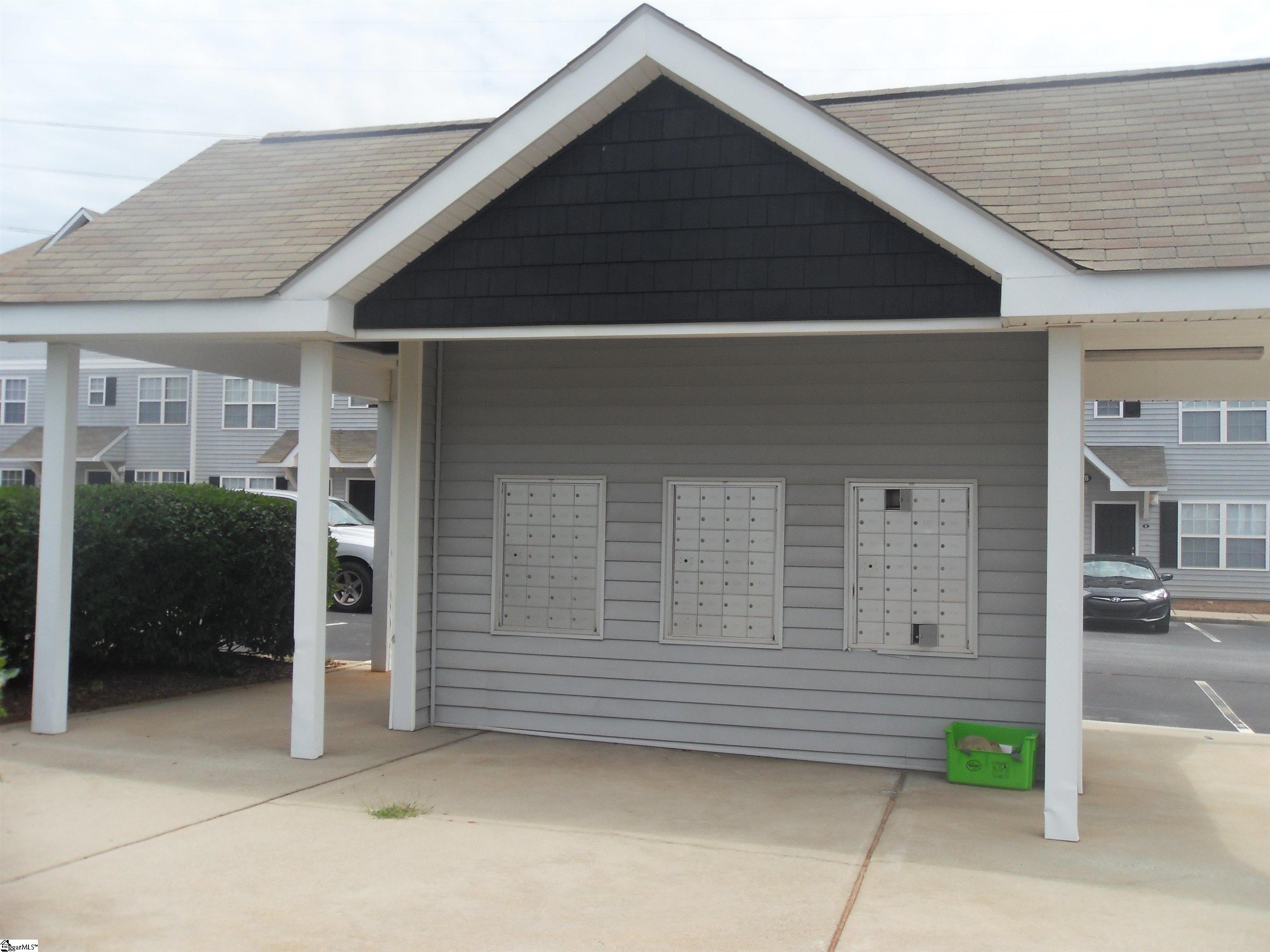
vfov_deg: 40.7
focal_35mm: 35
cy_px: 476
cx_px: 635
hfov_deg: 52.6
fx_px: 1284
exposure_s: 1/180
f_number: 8.2
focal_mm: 6.3
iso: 80
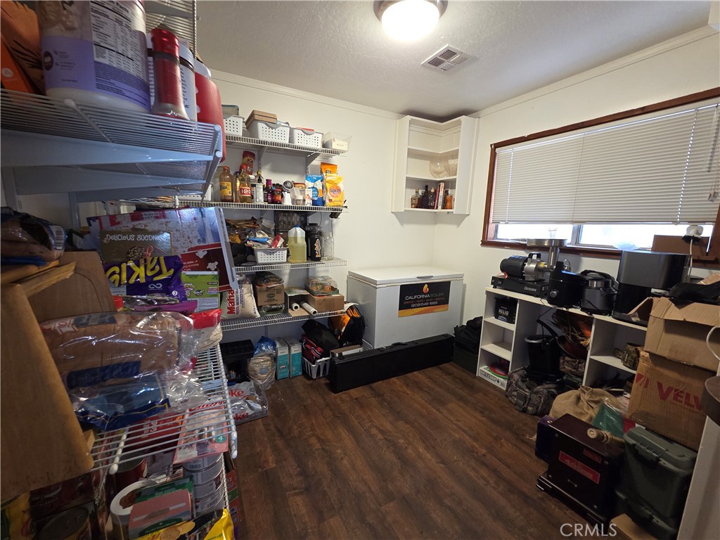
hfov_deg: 106.2
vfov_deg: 89.9
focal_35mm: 13
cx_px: 360
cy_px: 270
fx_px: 270
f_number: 2.2
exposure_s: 1/20
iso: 500
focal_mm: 2.2
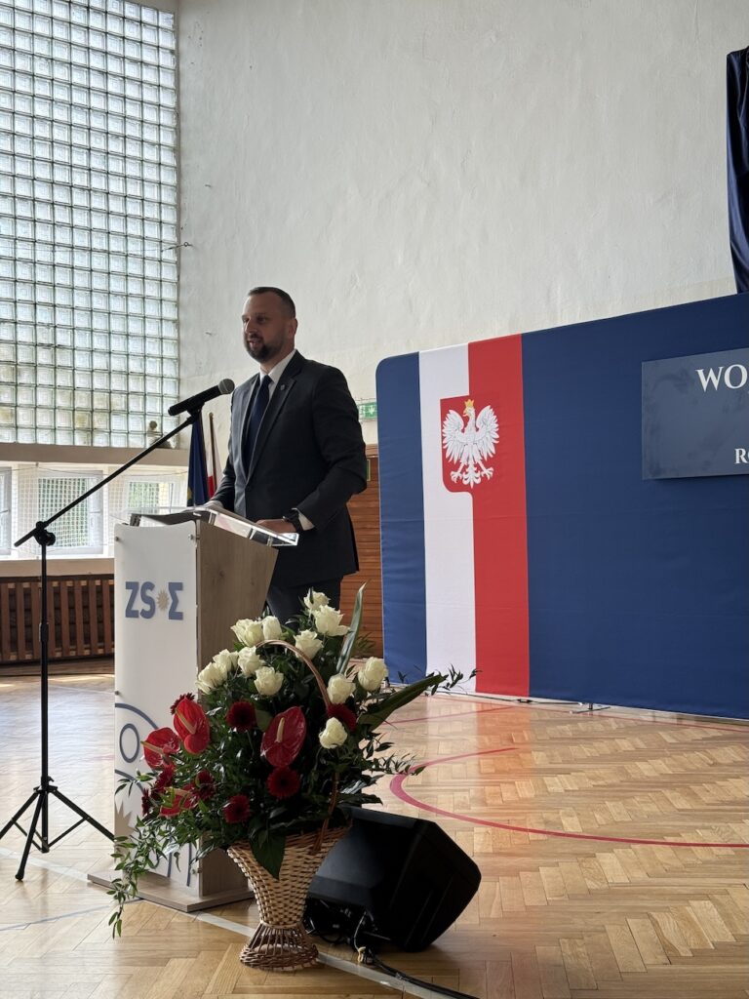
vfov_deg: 39.7
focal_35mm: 48
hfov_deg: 30.3
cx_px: 374
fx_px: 1385
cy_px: 500
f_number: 1.78
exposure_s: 1/199
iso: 50
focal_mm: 6.76
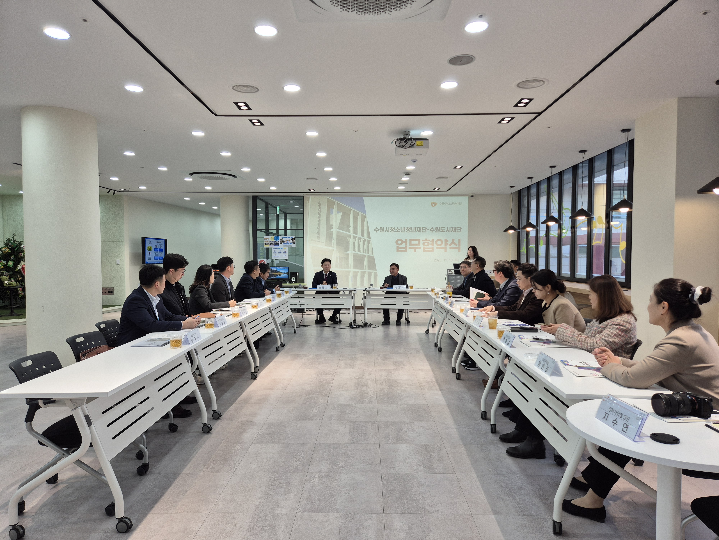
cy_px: 270
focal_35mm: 23
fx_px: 478
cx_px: 360
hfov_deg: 73.9
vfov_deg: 58.9
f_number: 1.8
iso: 40
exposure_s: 1/120
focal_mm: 5.4
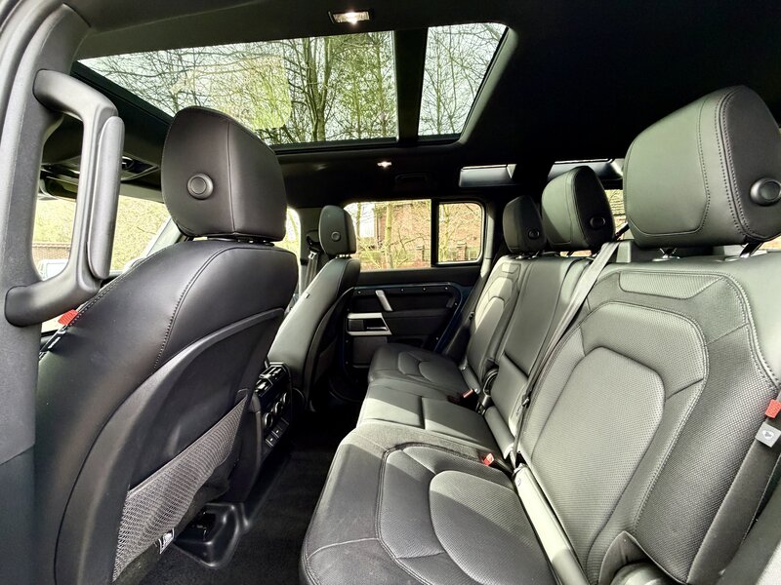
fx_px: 316
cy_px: 292
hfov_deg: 102.1
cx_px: 390
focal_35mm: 14
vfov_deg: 85.7
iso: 320
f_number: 2.2
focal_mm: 2.22
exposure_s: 1/83
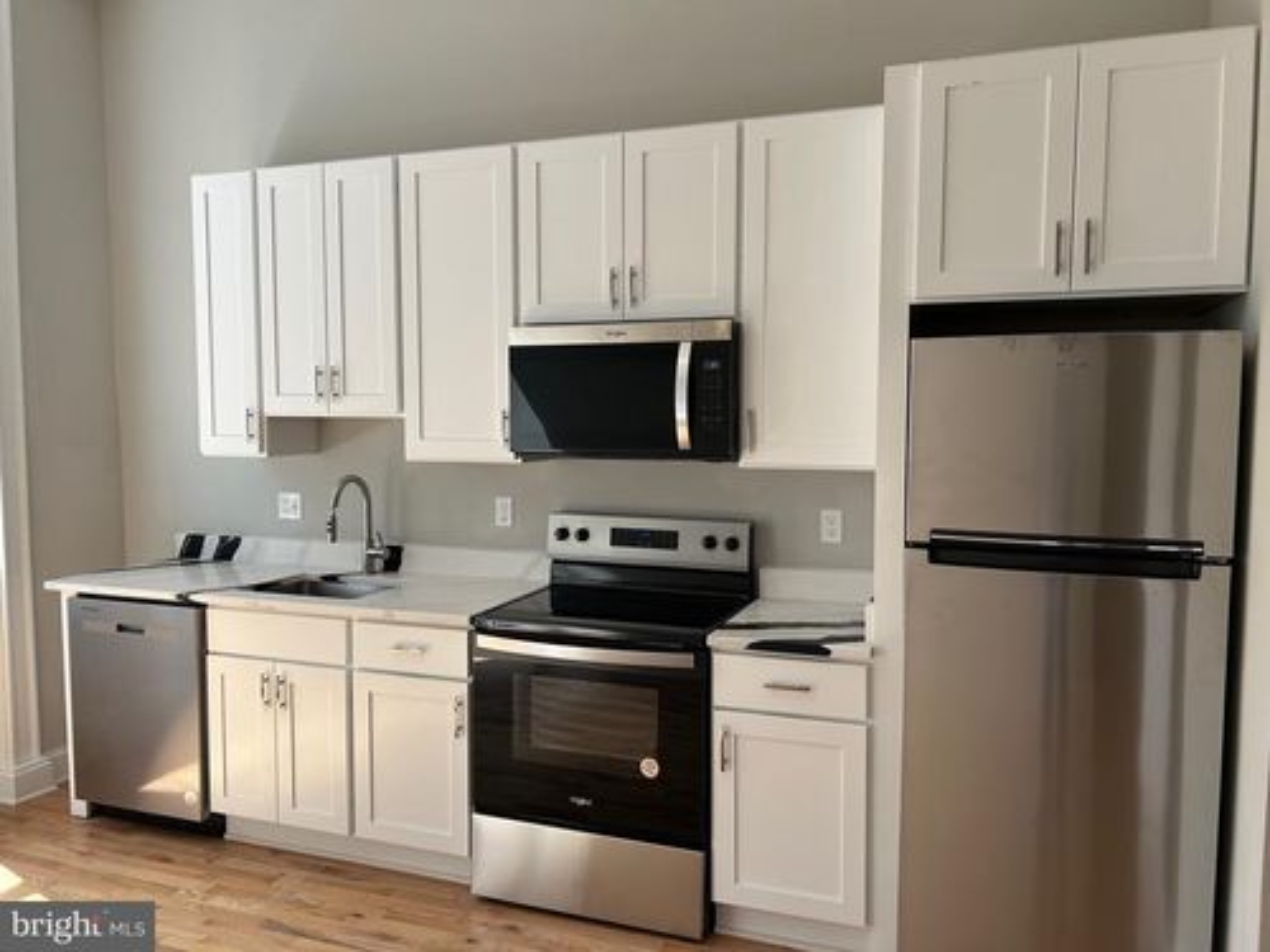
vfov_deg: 53.1
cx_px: 635
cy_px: 476
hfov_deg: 67.3
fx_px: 954
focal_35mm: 26
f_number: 1.5
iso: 50
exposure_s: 1/418
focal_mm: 5.7
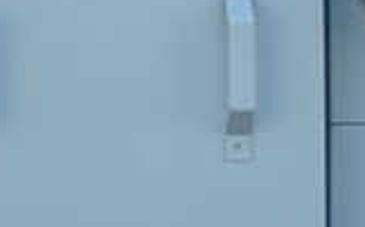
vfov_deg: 5.8
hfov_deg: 9.3
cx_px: 115
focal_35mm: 225
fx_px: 2237
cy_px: 1
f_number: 5
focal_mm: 35
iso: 100
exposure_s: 1/80
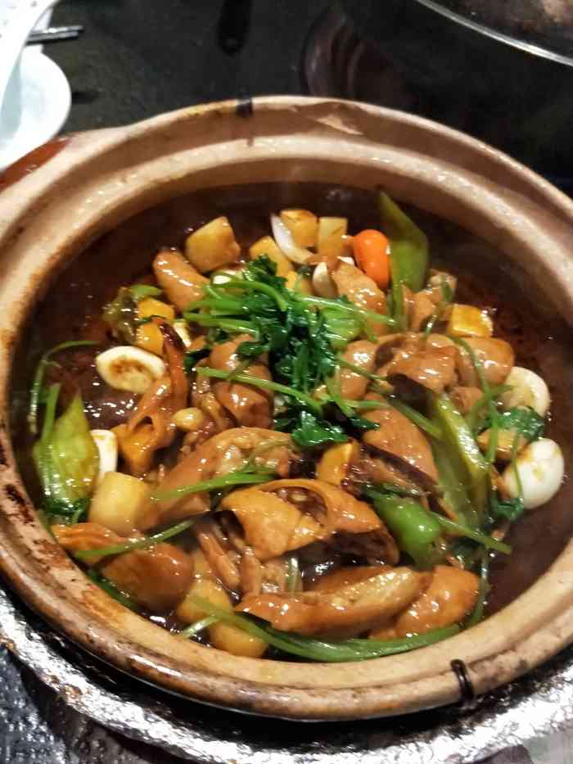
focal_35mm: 32
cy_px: 382
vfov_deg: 56.8
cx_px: 286
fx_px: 706
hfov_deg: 44.2
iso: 247
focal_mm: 5.5
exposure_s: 1/50
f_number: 1.7
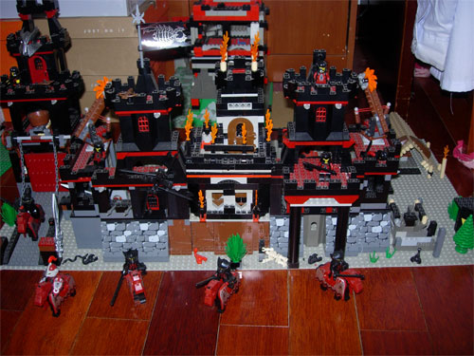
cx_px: 237
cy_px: 178
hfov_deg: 49.0
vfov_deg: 37.7
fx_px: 520
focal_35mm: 38
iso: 79
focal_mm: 7.8
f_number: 2.8
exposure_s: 1/64
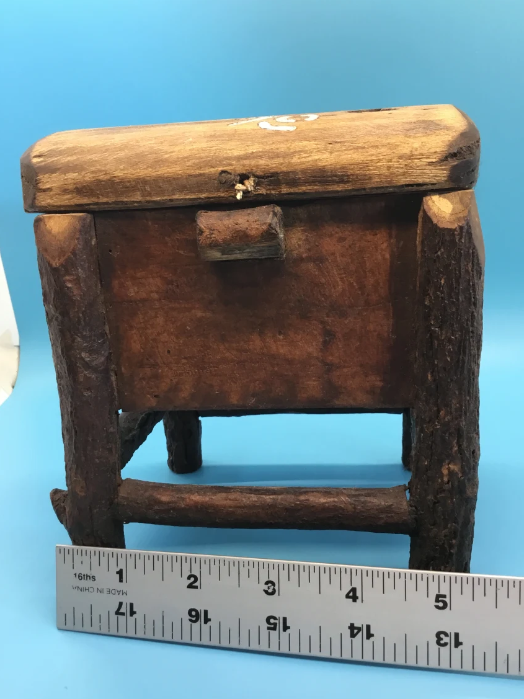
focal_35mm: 33
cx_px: 273
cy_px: 346
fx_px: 666
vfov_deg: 55.4
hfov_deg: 42.9
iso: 50
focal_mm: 3.3
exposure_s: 1/30
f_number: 2.4
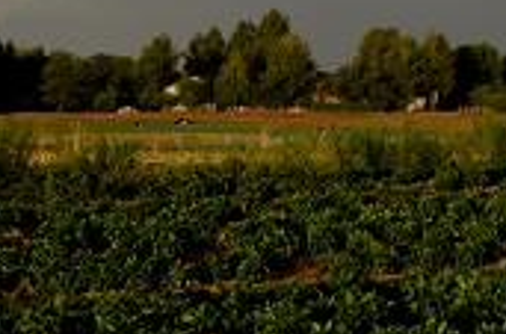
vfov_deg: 11.6
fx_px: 1472
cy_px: -338
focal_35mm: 105
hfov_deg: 16.1
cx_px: 942
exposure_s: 1/500
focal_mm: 12
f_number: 4.5
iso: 125
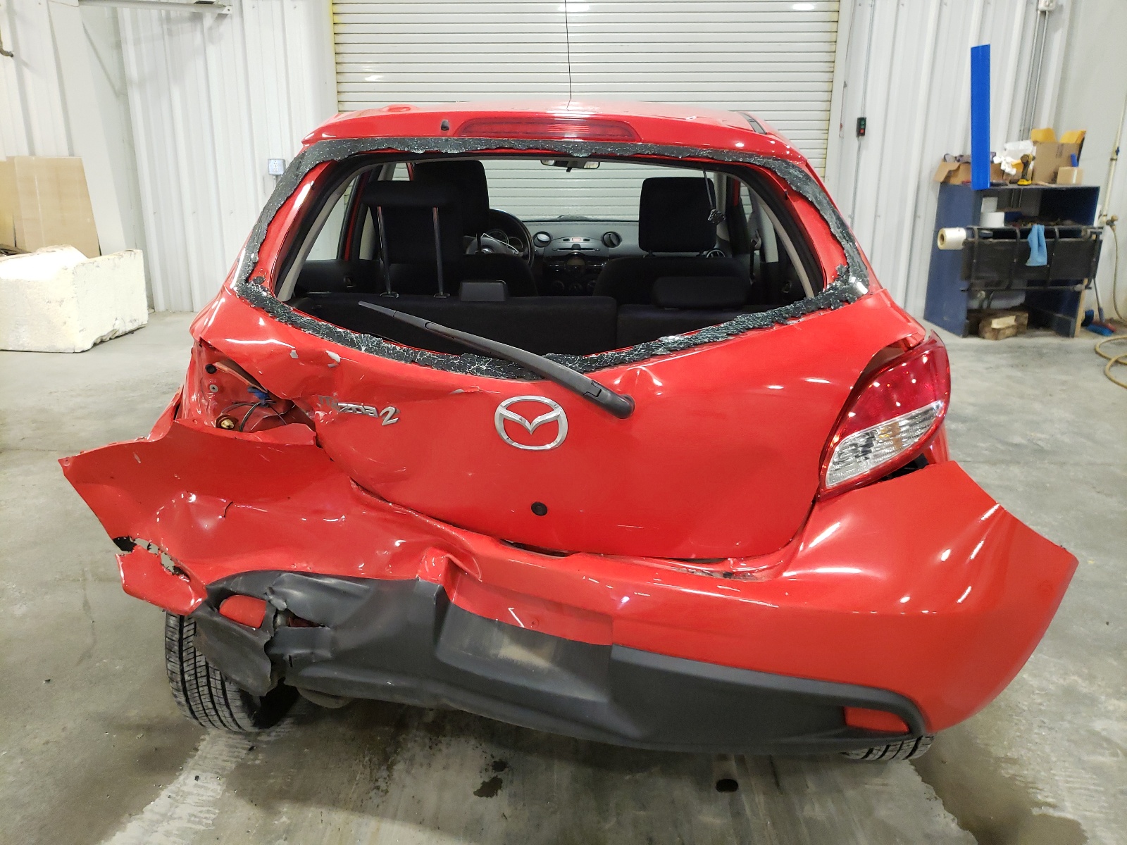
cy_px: 422
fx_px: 846
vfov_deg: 53.1
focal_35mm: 26
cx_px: 564
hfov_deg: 67.3
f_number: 1.5
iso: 279
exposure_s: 1/30
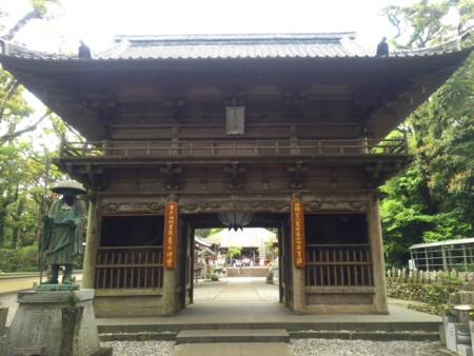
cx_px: 237
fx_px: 397
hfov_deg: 61.6
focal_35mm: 29
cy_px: 178
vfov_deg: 48.3
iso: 40
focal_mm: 4.15
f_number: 2.2
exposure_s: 1/120
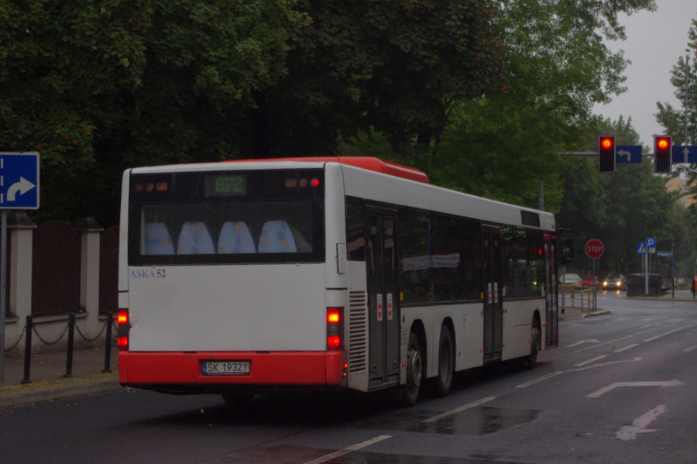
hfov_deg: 24.8
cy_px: 232
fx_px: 1587
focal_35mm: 82
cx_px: 348
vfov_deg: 16.6
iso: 400
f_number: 5.6
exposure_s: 1/320
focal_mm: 55
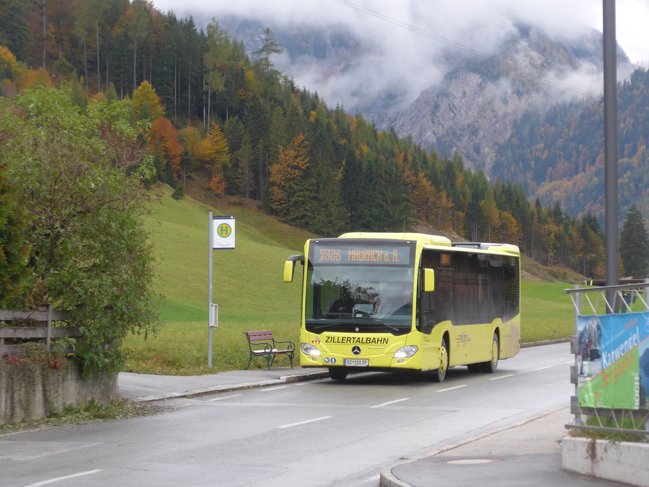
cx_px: 324
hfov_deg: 14.9
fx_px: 2475
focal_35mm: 132
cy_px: 244
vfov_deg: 11.2
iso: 250
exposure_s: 1/100
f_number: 5.3
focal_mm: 25.7
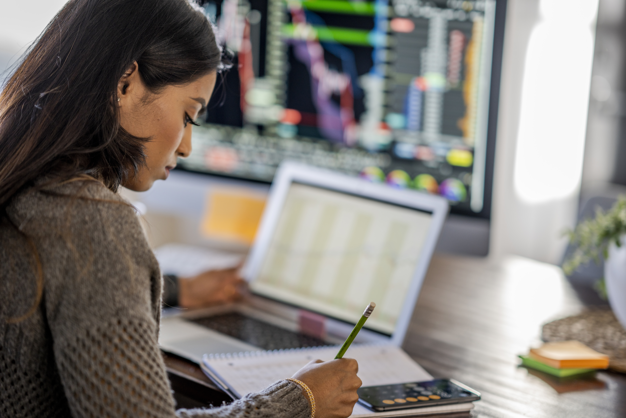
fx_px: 1478
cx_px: 313
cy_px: 209
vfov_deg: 16.1
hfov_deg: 23.9
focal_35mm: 85
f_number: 1.4
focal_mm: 85
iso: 200
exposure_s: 1/200
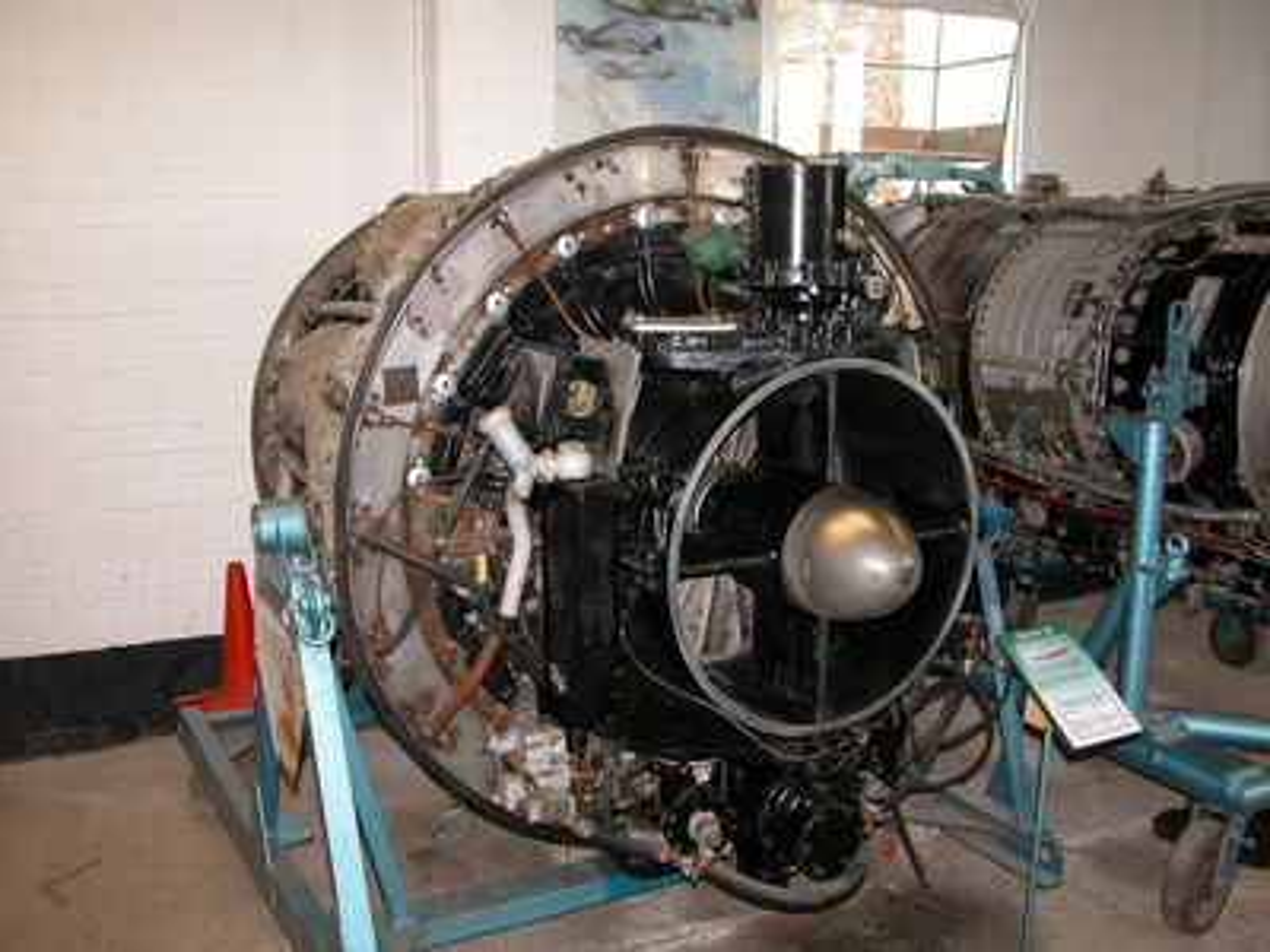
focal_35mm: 35
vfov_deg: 40.7
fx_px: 1284
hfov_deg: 52.6
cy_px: 476
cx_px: 635
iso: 100
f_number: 2.8
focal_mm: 8.9
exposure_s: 1/60
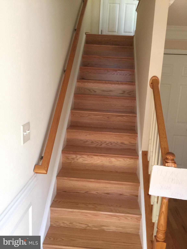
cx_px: 94
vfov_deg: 61.7
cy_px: 124
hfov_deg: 48.2
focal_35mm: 29
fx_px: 209
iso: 50
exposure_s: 1/15
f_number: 2.2
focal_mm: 4.15
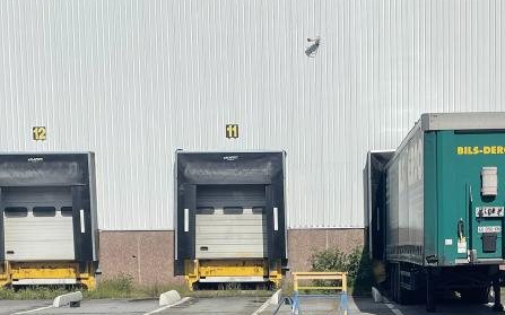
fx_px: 1087
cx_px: 343
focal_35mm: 79
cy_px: 308
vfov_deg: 16.2
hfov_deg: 26.0
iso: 32
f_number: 1.6
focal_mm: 4.2
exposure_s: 1/7813
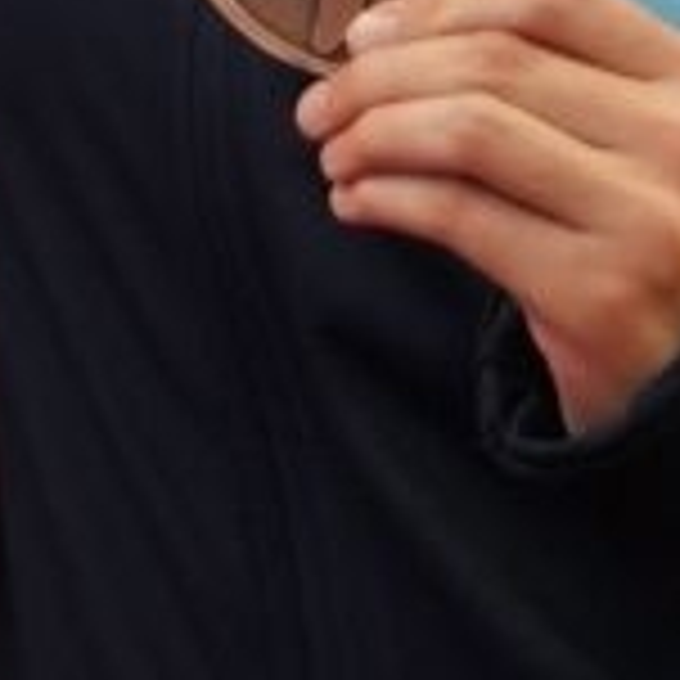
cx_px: -41
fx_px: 34982
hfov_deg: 1.1
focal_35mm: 1574
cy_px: -360
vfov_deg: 1.1
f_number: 2.8
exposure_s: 1/200
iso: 500
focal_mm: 155
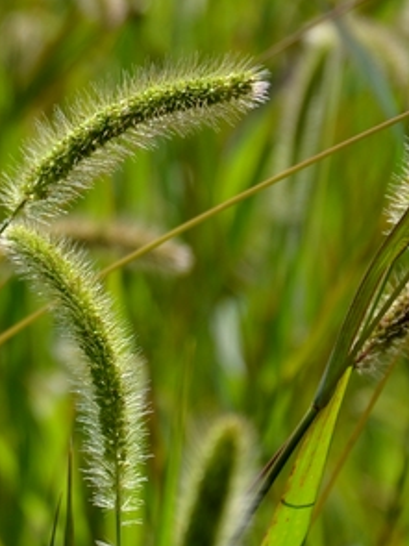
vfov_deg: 10.0
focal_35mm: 197
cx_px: -266
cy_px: 63
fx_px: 3113
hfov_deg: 7.3
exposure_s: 1/750
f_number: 4.8
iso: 125
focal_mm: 45
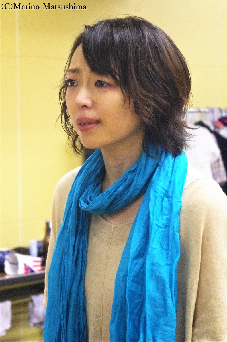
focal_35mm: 82
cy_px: 171
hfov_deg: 16.6
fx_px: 778
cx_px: 114
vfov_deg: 24.8
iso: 3200
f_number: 5.6
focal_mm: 55
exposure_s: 1/90
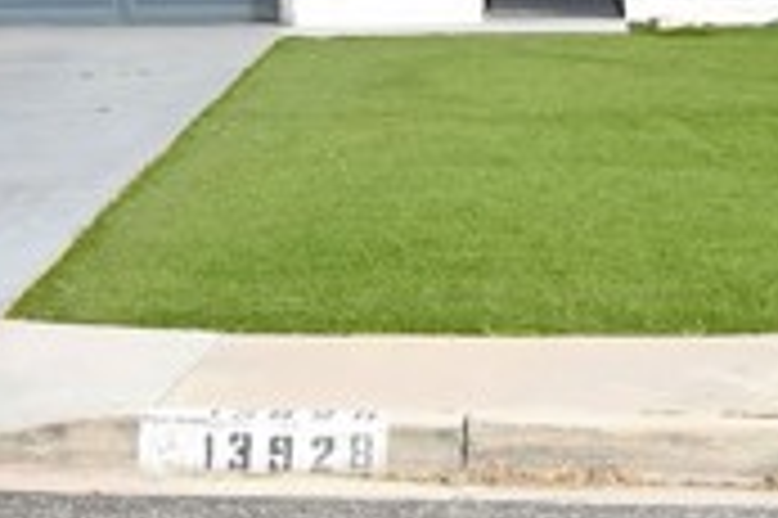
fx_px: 2397
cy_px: -128
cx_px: 706
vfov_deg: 12.0
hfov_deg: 18.1
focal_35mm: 111
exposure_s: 1/640
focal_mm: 20
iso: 400
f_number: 13
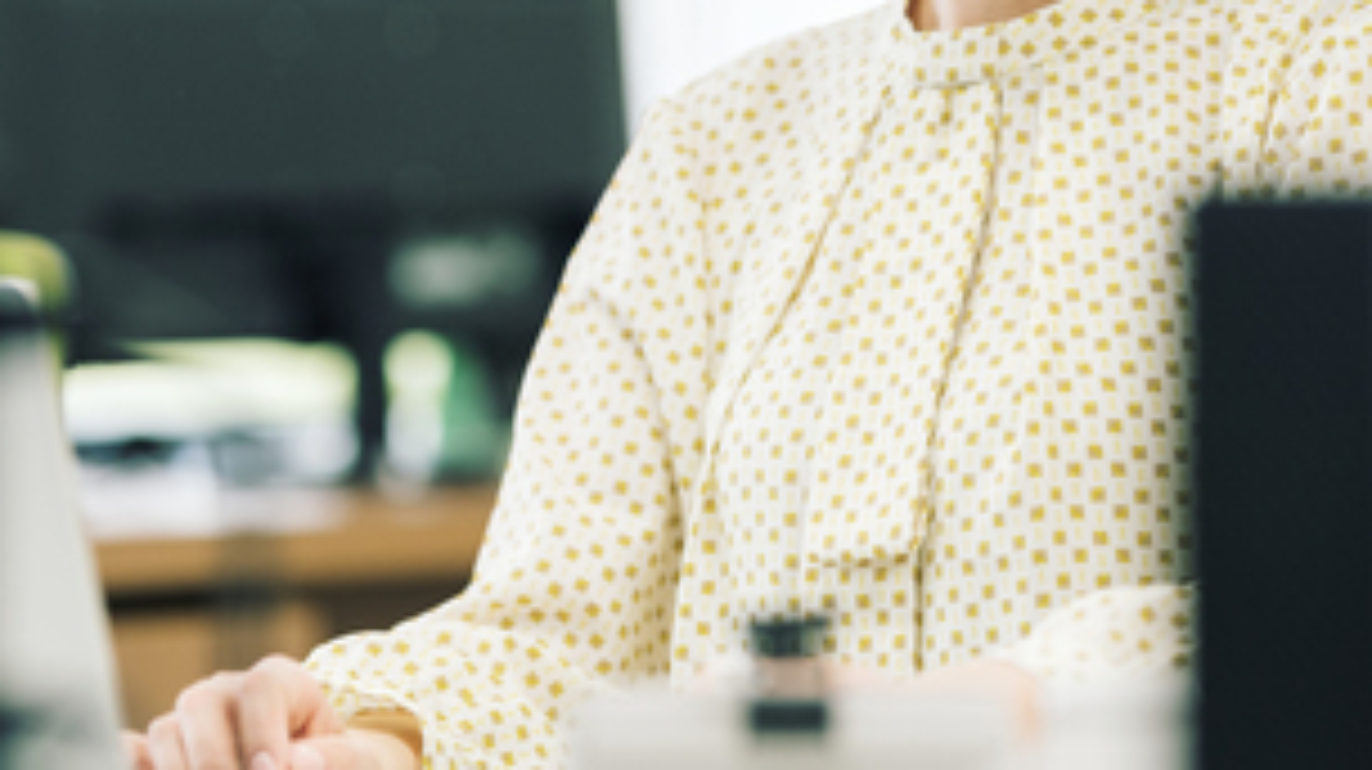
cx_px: 886
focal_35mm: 231
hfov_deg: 9.3
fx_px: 8397
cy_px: 14
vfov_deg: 5.2
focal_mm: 105
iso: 320
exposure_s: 1/200
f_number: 2
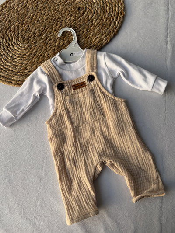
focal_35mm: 24
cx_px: 88
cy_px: 116
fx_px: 162
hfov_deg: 56.8
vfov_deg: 71.6
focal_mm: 6.76
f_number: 1.78
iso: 50
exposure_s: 1/137
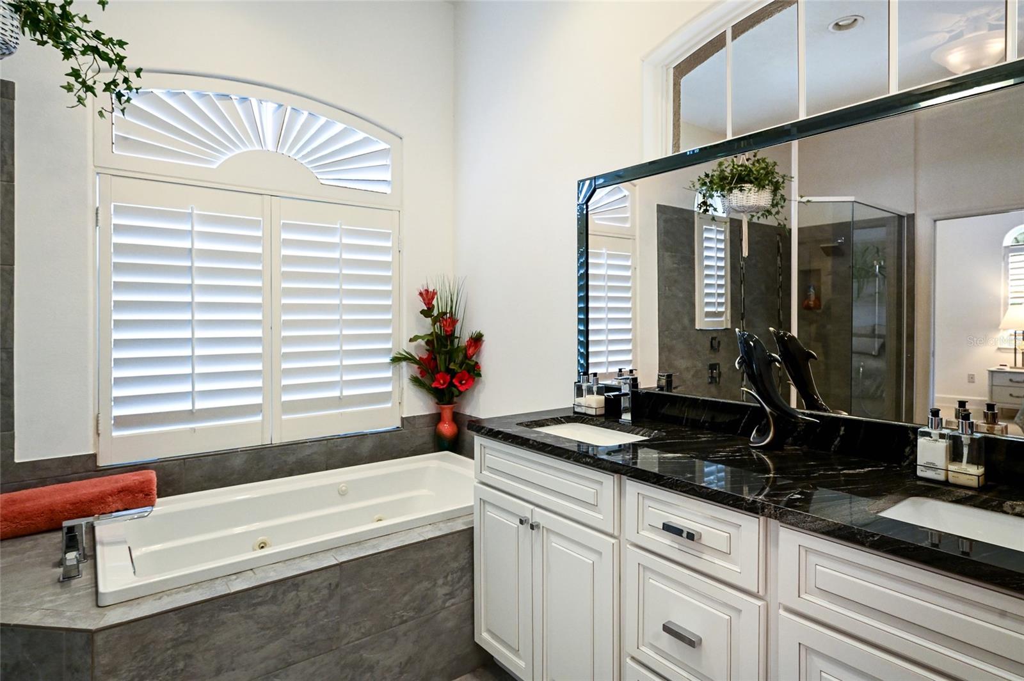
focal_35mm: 20
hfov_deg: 85.5
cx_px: 512
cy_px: 340
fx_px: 554
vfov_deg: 63.2
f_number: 8
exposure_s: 1/30
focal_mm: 19.5
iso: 3200
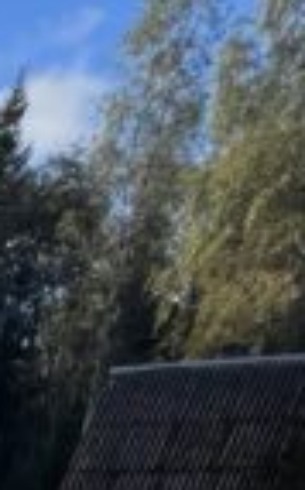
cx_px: -733
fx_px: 987
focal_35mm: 74
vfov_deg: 19.7
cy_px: 908
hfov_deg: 9.8
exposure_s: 1/1292
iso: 32
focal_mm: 1.57
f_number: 1.8
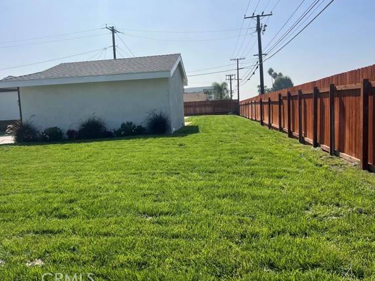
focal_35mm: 29
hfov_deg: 61.5
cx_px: 168
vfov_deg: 48.2
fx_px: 314
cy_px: 131
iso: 50
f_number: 1.5
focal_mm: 5.7
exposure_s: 1/7463
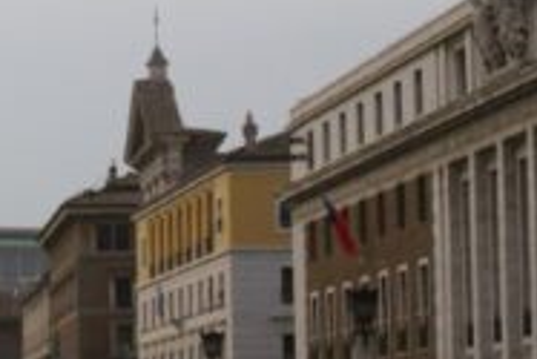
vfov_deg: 5.7
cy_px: 248
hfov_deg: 8.4
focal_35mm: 241
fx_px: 3598
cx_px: -112
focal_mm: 50
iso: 100
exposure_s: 1/125
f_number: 11
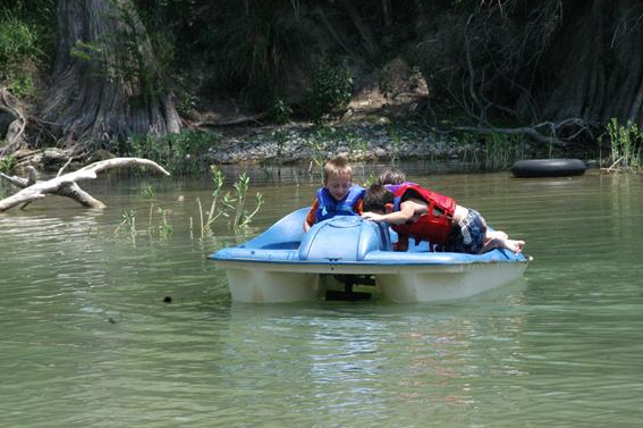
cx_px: 346
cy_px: 238
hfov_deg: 15.5
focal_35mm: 132
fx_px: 2356
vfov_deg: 10.4
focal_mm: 78
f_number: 11
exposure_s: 1/500
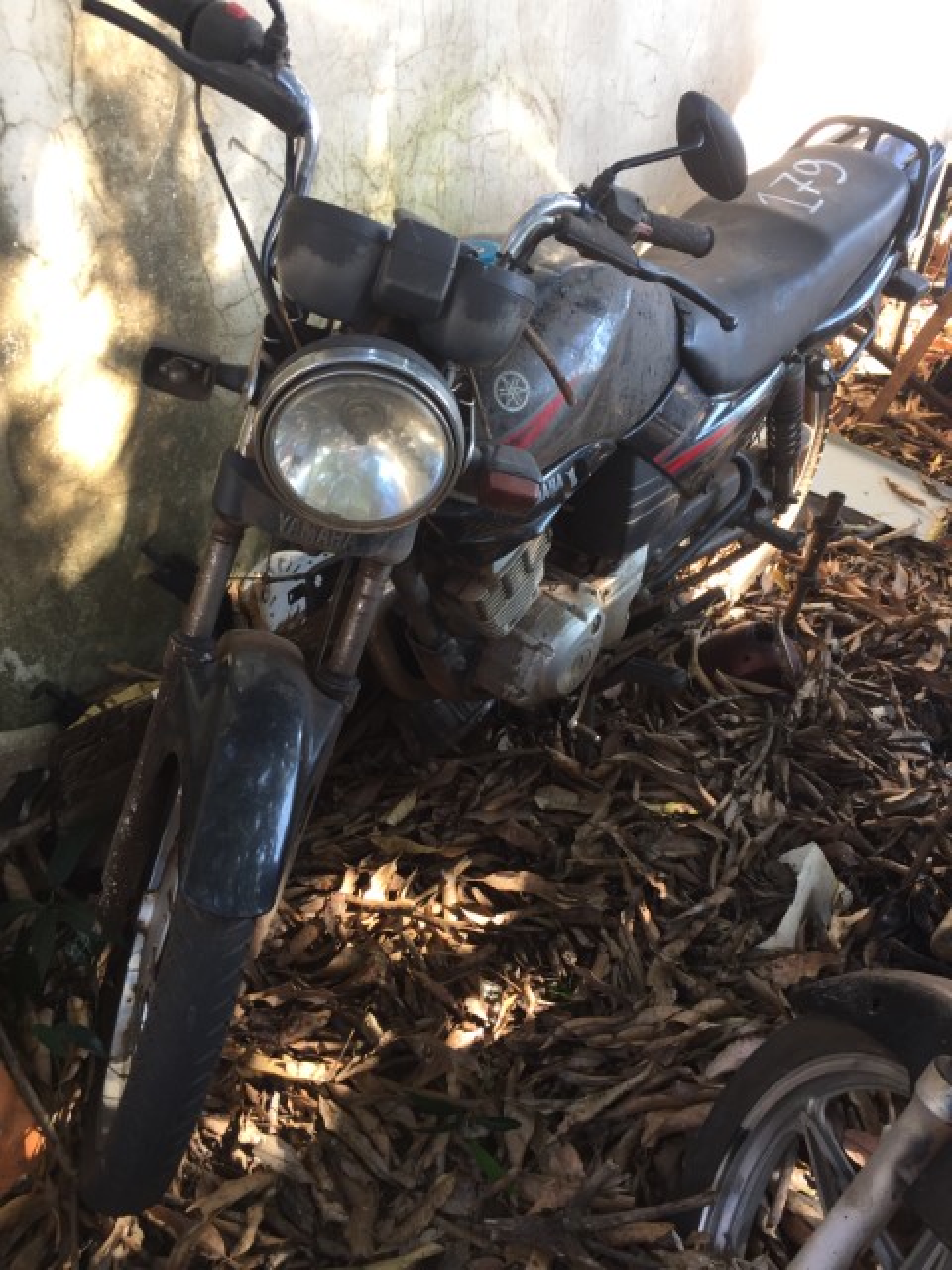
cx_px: 476
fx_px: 1063
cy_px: 635
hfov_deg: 48.2
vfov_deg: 61.7
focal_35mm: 29
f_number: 2.2
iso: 40
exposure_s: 1/60
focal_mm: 4.15
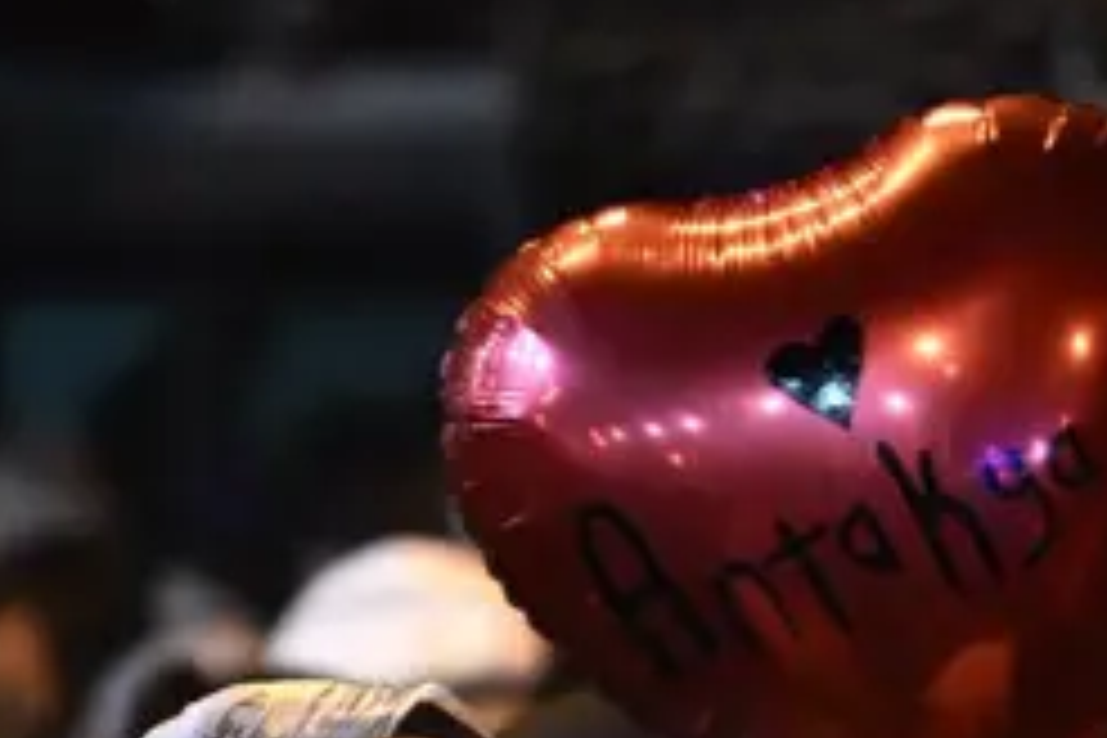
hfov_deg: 1.9
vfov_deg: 1.3
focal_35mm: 1074
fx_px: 33023
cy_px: 734
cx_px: 842
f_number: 2.8
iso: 3200
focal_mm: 200
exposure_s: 1/80
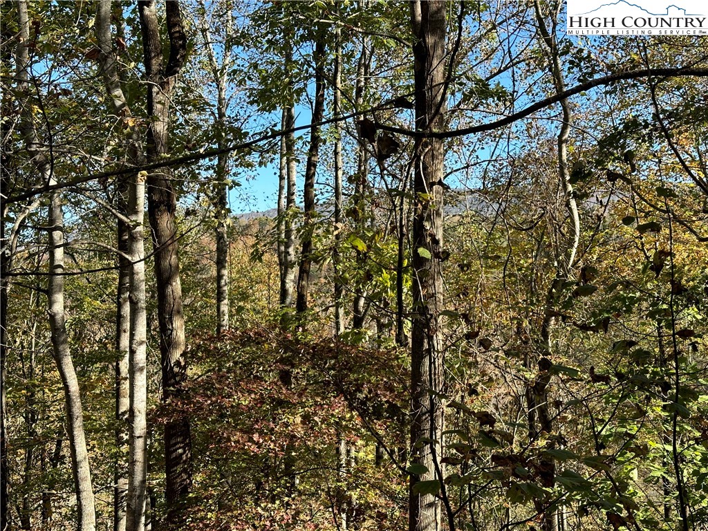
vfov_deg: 30.3
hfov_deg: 39.7
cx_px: 354
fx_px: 982
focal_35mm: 48
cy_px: 266
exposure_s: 1/779
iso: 64
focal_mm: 6.86
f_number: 1.78
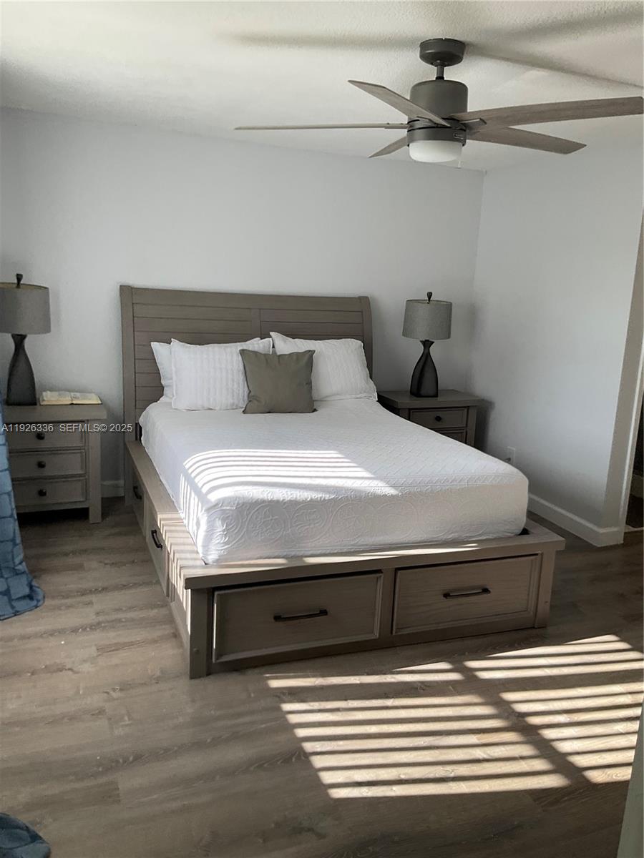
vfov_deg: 61.7
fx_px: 719
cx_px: 322
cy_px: 429
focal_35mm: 29
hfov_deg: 48.2
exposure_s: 1/312
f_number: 1.8
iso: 16
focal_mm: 3
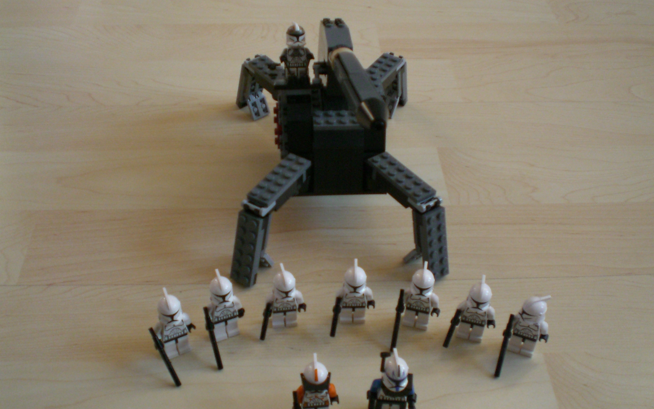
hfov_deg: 48.2
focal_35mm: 41
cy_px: 217
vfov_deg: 31.3
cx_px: 332
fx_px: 731
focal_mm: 6.3
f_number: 3.1
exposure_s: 1/80
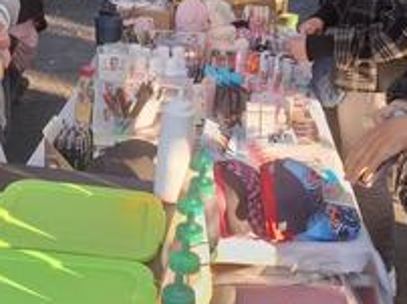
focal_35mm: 57
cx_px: 157
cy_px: 61
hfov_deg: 33.7
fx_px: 669
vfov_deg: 25.2
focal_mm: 5.54
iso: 50
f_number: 1.8
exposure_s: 1/120
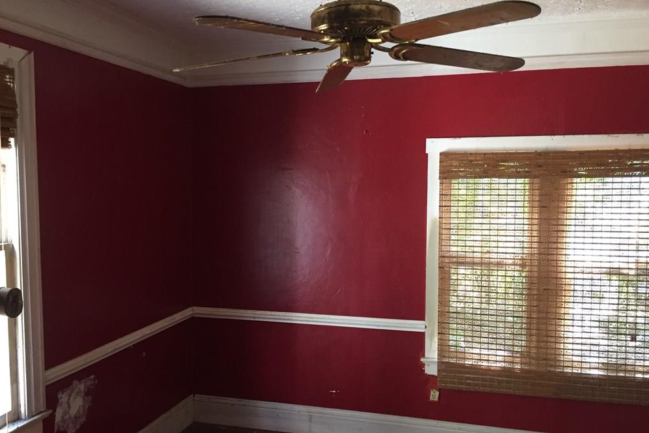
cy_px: 227
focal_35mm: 31
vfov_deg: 42.3
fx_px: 559
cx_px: 326
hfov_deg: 60.3
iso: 200
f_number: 2.2
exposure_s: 1/30
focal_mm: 4.15
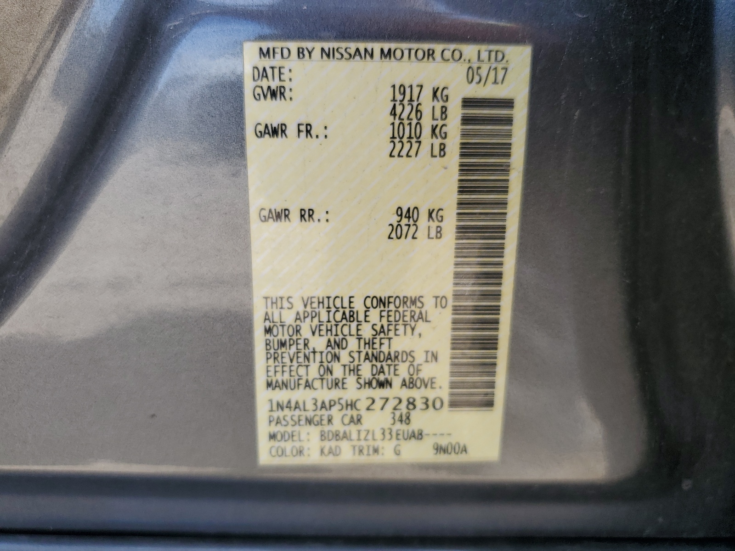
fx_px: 552
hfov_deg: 67.3
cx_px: 368
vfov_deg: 53.1
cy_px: 276
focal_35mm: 26
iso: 50
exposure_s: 1/526
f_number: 1.5
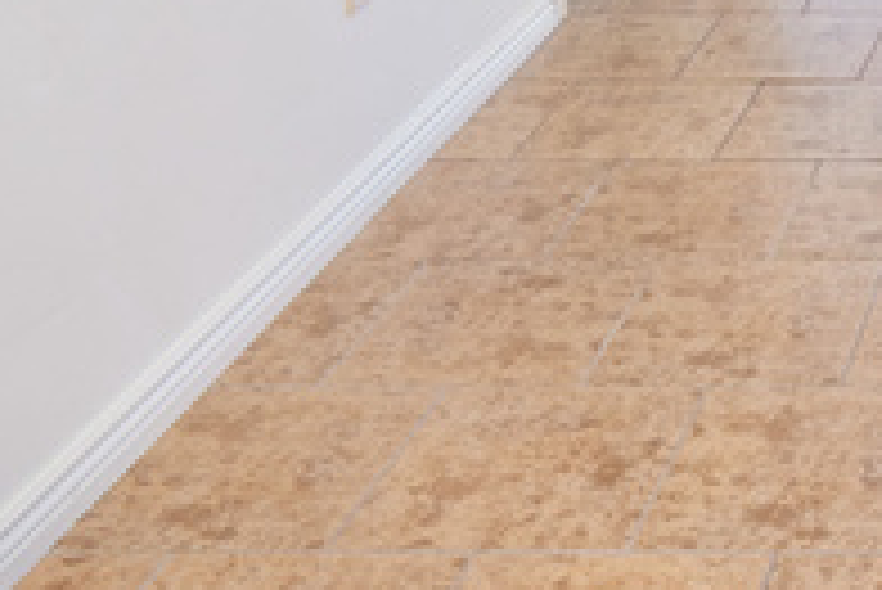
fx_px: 1790
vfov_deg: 15.7
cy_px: -511
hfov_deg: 21.7
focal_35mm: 73
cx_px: 1418
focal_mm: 14
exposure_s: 1/125
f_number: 8
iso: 400
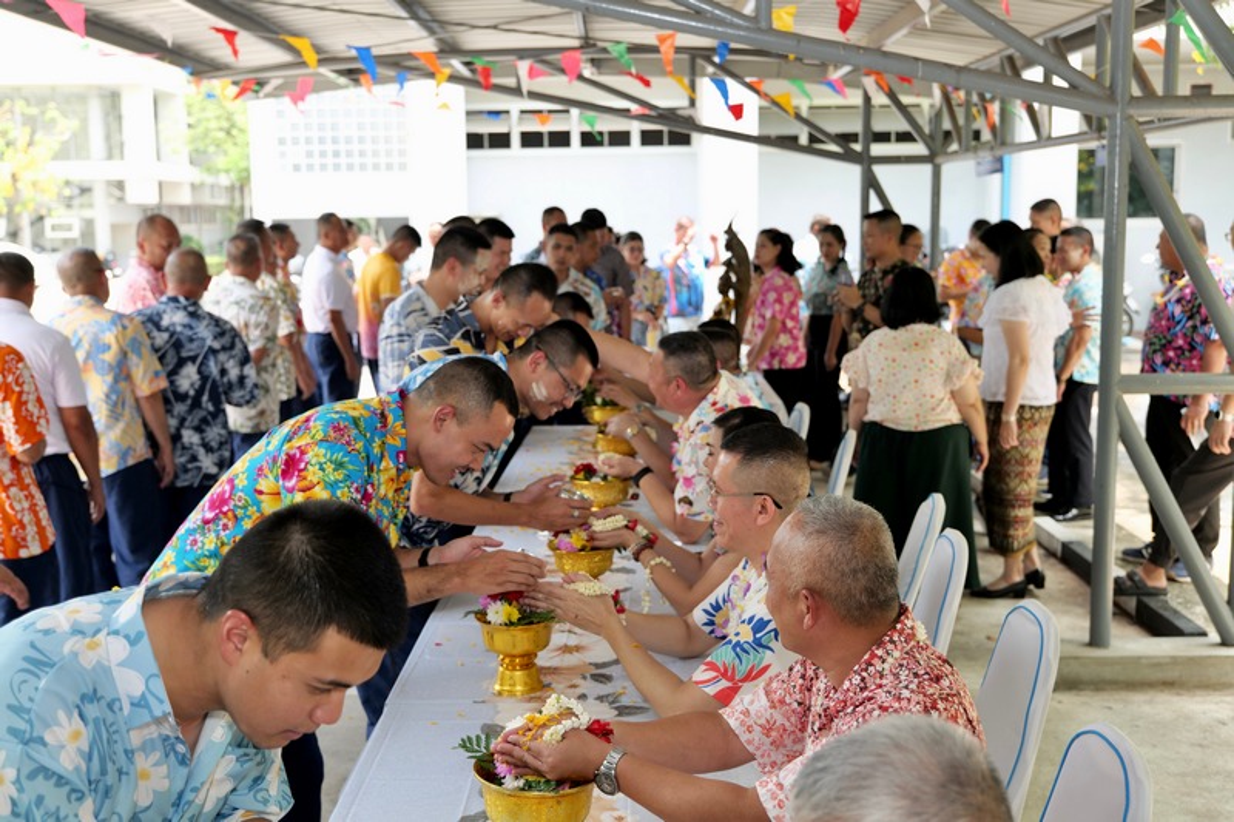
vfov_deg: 35.0
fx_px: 1302
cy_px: 411
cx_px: 617
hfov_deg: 50.7
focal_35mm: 38
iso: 100
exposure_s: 1/50
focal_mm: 38
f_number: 4
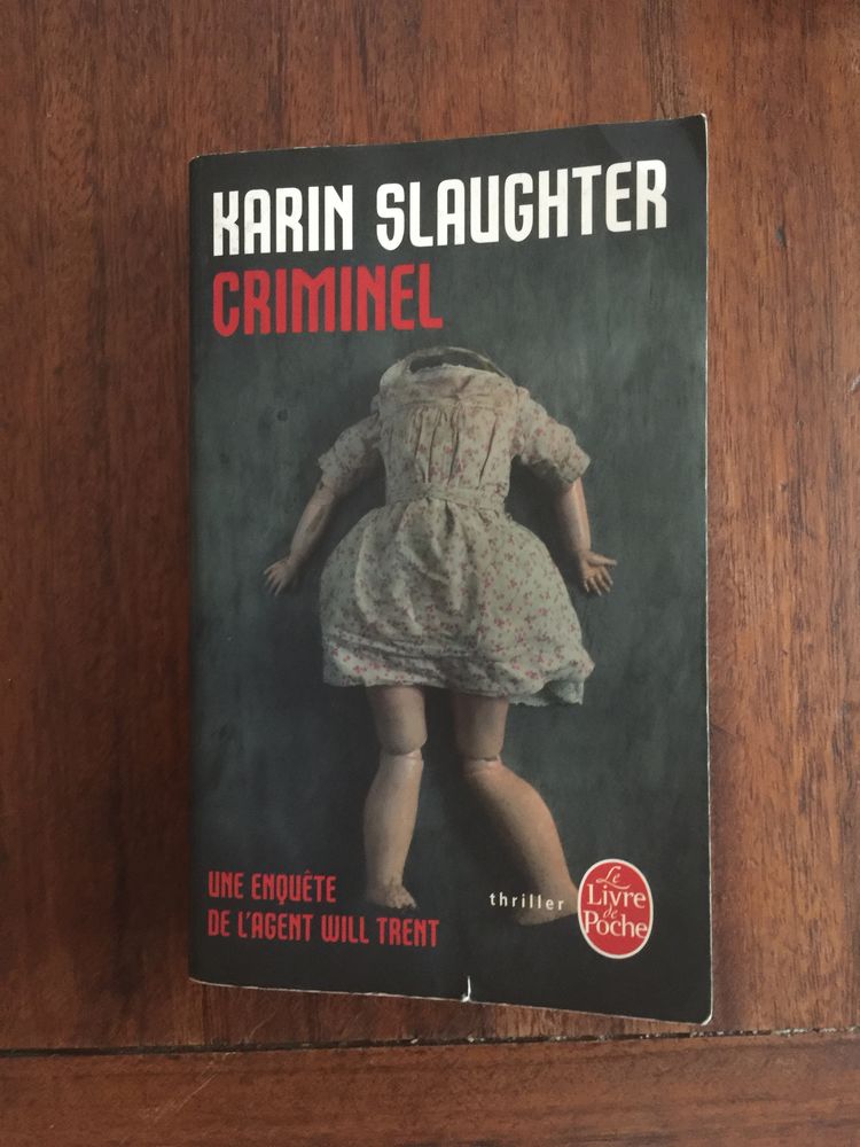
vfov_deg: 61.7
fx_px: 961
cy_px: 574
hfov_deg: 48.2
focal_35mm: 29
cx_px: 430
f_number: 2.2
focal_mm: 4.15
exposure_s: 1/4
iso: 125
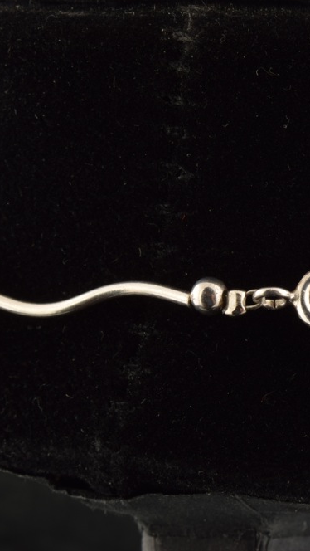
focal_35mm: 142
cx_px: 343
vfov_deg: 15.1
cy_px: 276
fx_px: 2073
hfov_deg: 8.5
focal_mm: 60
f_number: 22
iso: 100
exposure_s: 1/125
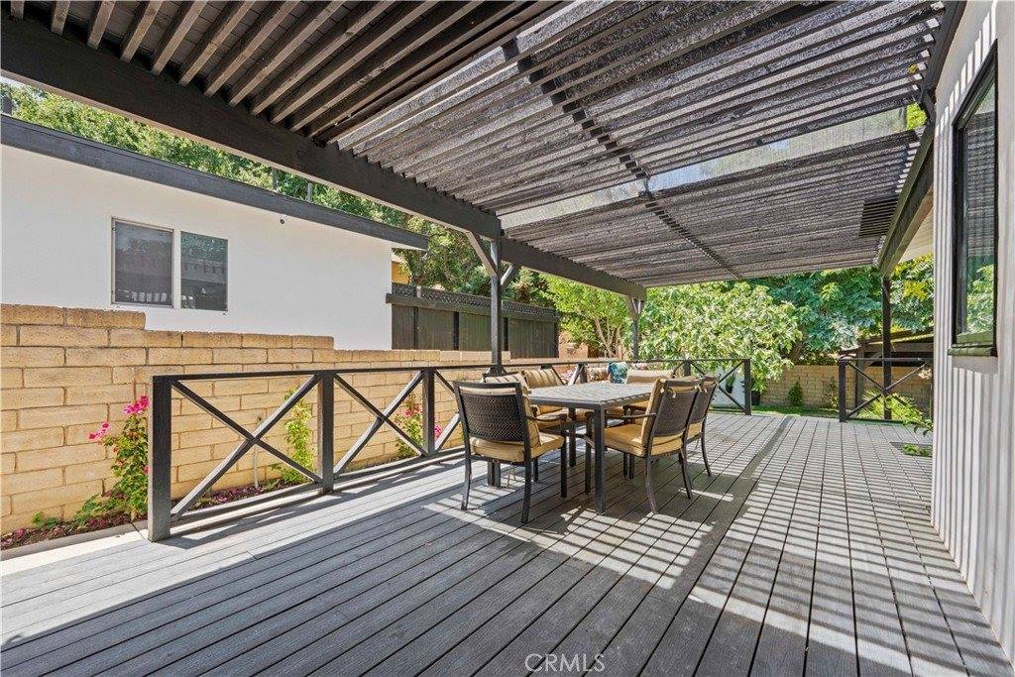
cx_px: 508
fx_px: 395
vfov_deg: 81.2
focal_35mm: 14
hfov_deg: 104.2
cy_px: 338
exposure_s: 1/30
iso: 320
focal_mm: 14
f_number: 8
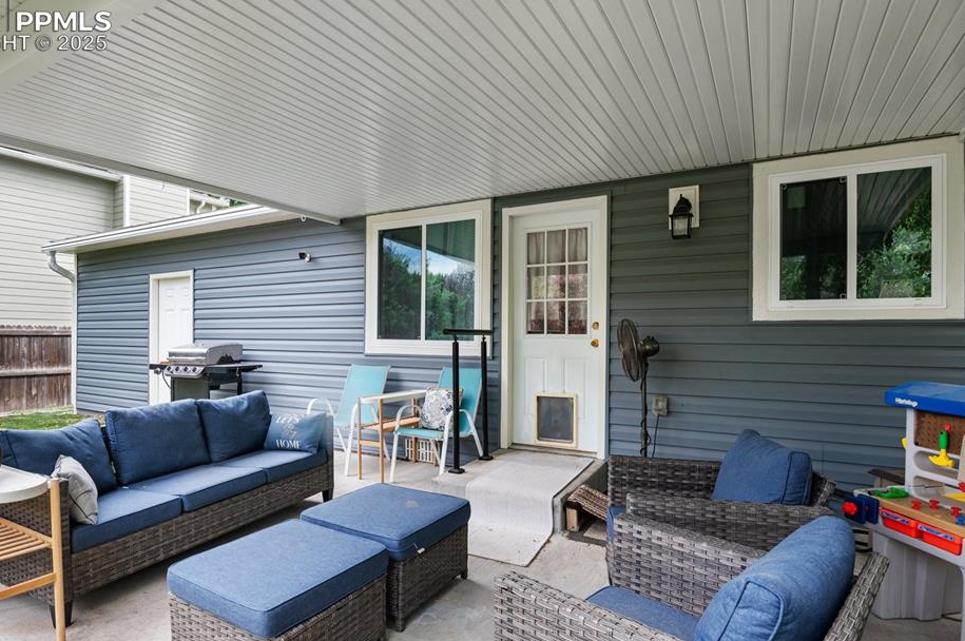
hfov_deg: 86.7
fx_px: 509
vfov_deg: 64.3
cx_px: 439
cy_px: 351
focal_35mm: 19
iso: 400
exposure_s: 1/20
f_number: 8
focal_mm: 17
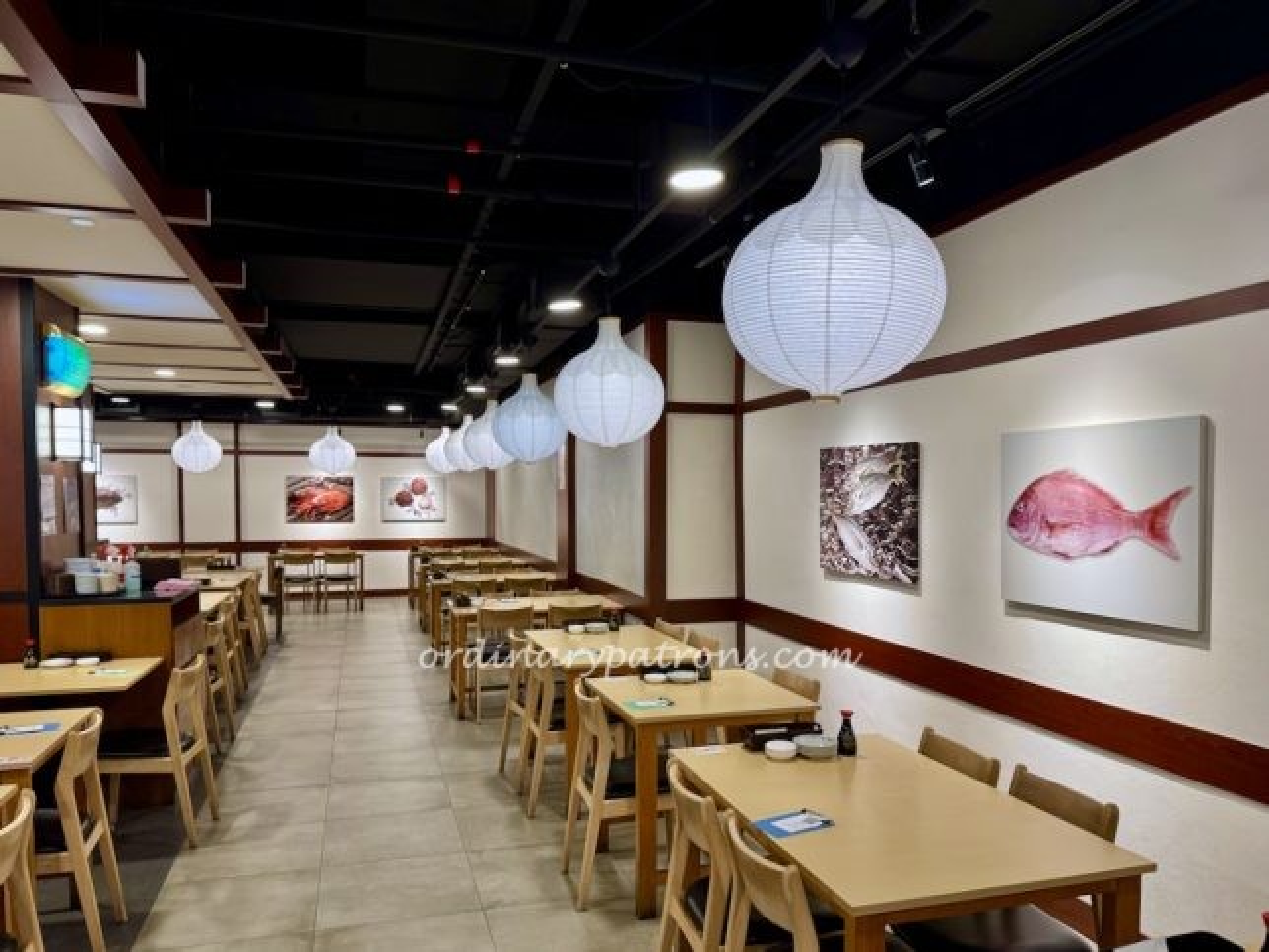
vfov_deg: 56.8
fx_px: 880
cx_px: 634
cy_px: 476
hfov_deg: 71.6
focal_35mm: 24
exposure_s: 1/100
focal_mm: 6.76
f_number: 1.78
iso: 160
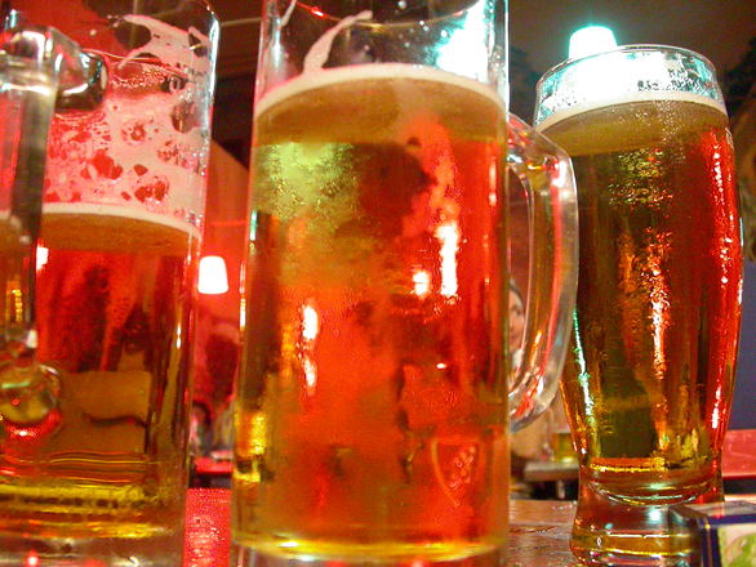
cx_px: 378
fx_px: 830
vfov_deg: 37.7
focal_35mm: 38
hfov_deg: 49.0
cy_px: 284
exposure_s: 1/2.5
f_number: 2.6
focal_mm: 7.85
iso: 800
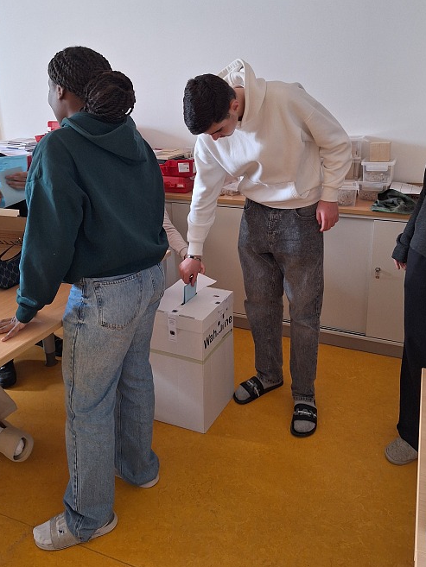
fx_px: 459
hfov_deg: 49.7
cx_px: 238
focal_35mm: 28
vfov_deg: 62.9
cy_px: 227
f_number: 1.8
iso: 200
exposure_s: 1/33
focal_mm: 5.54
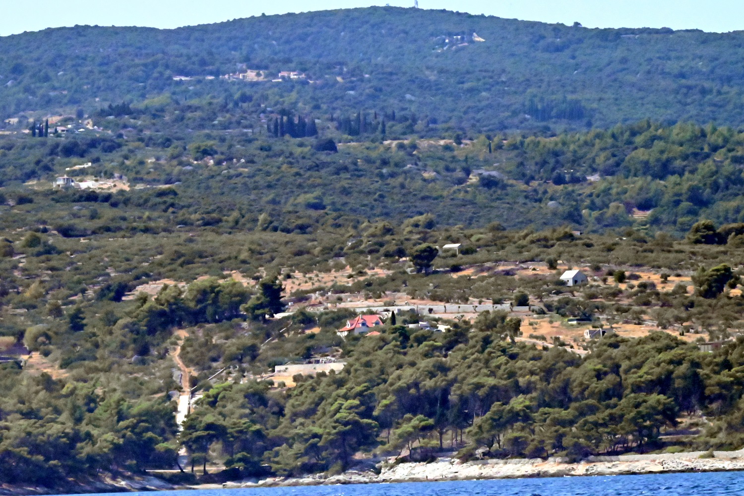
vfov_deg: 5.1
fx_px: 5581
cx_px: 372
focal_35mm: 270
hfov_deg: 7.6
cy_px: 248
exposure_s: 1/8000
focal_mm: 270
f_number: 29
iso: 32000
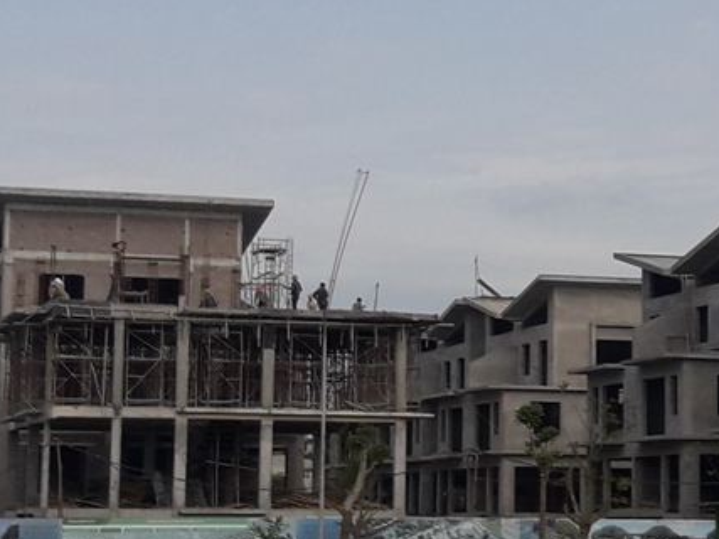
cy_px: 226
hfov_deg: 44.0
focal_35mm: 42
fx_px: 872
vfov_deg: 34.3
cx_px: 495
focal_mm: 3.7
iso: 40
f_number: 1.9
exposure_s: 1/2392
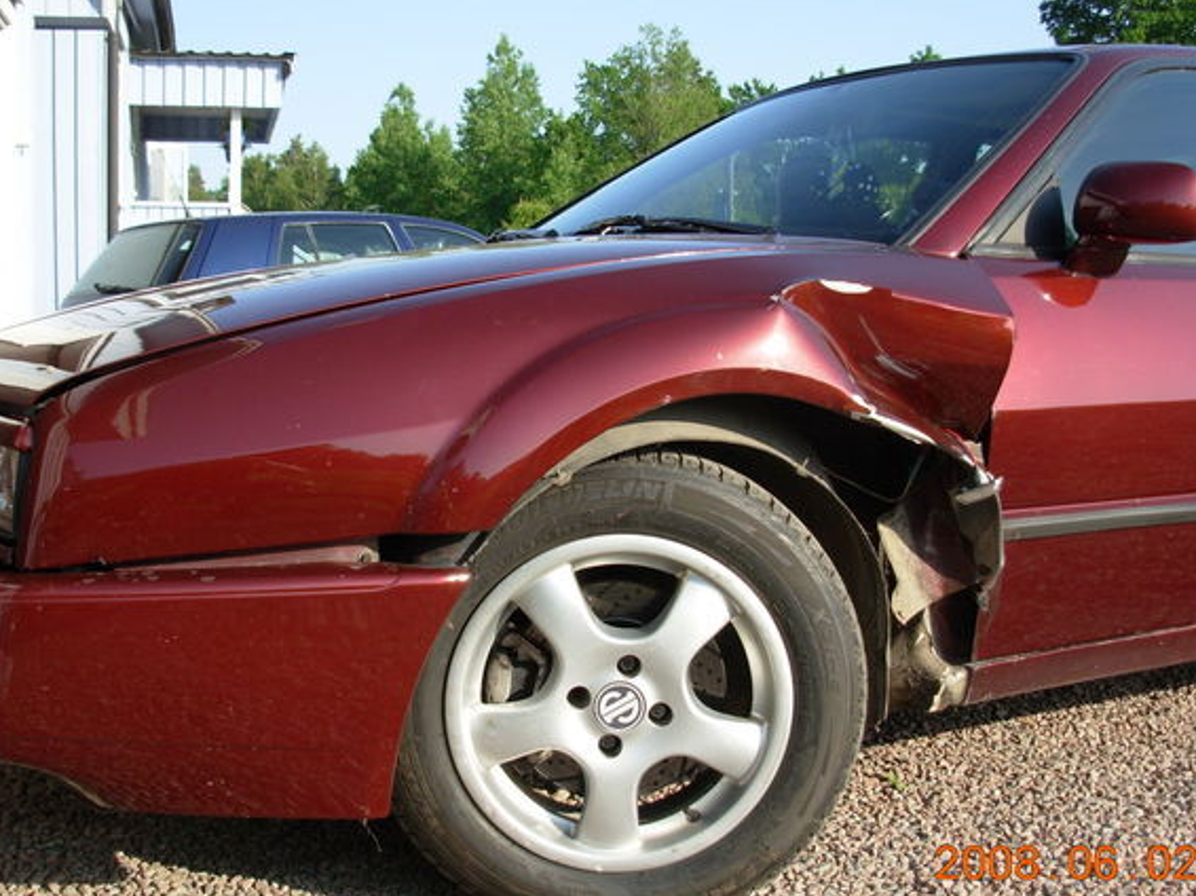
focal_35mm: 43
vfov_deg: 33.6
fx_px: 1485
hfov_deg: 43.8
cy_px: 463
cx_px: 554
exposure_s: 1/512
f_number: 2.9
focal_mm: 6.3
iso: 50
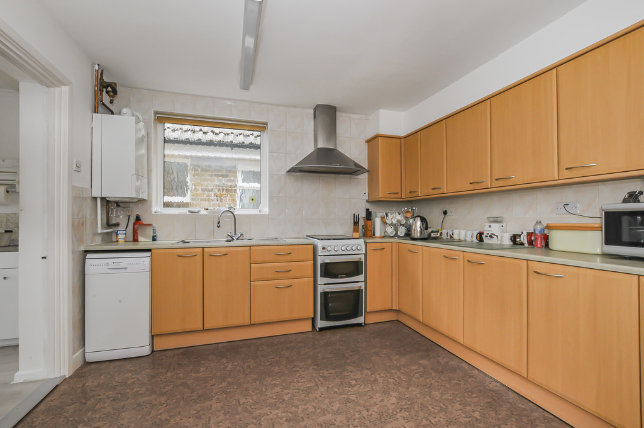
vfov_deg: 77.2
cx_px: 322
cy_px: 214
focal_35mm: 15
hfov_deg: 100.5
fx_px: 268
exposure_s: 1/10
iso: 400
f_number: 20
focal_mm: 10
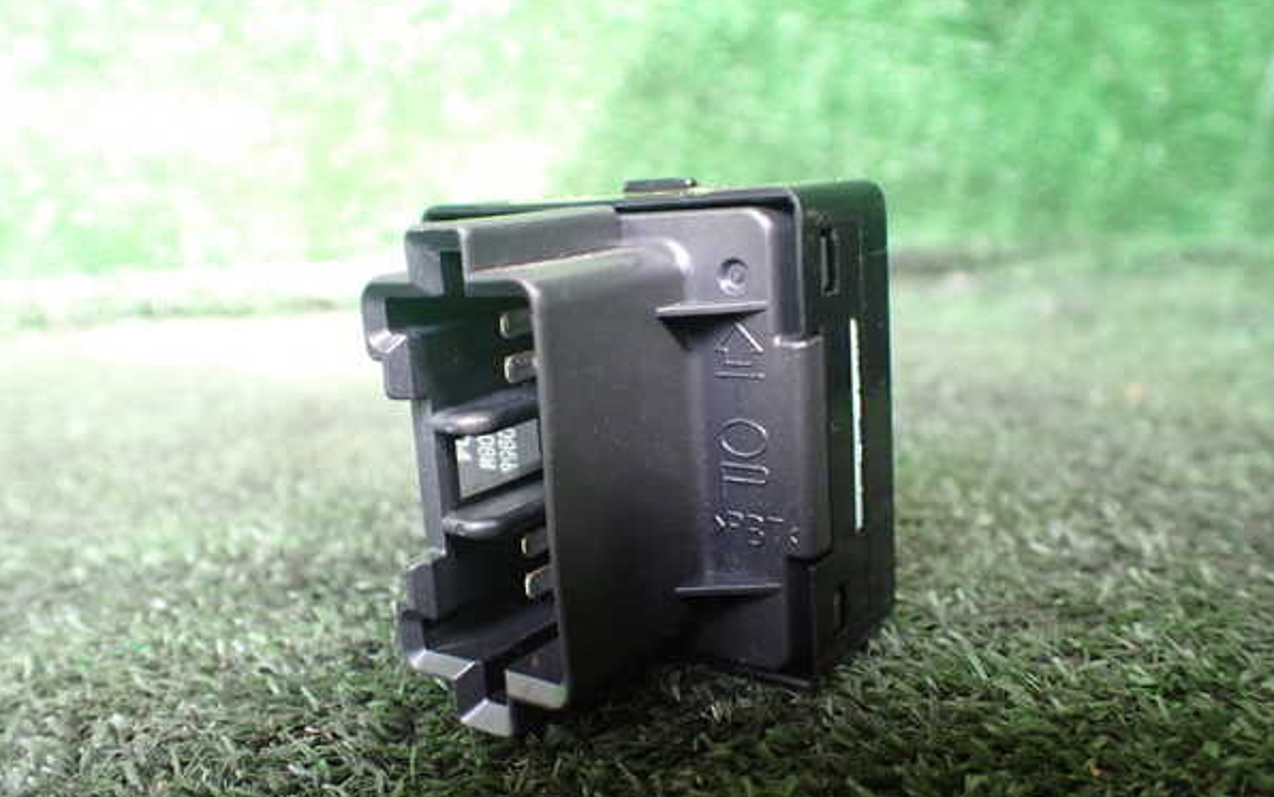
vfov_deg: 39.5
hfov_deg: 59.6
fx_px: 1111
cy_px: 402
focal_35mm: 32
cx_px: 637
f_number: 2.3
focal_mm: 5.4
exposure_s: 1/125
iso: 800
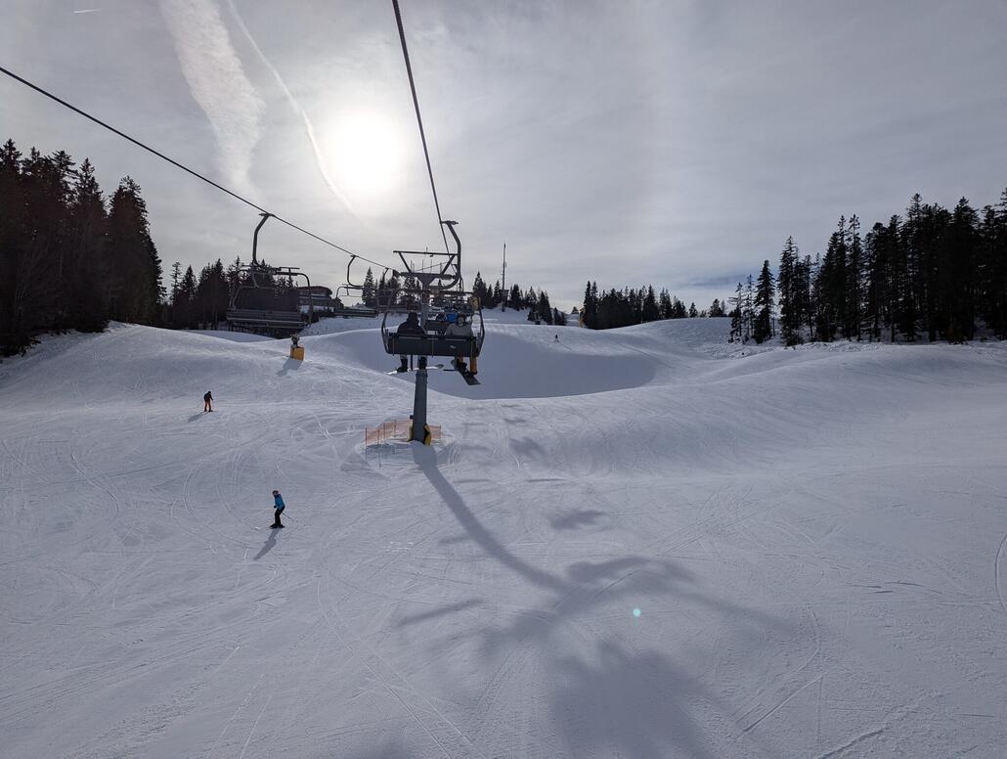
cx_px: 504
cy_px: 380
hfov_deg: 71.5
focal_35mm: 24
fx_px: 699
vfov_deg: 57.0
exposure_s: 1/16129
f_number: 1.85
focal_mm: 6.81
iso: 47
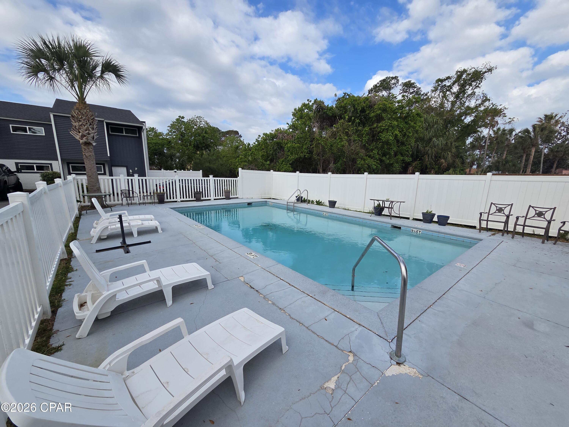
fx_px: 214
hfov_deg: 106.2
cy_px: 214
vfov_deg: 89.9
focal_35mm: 13
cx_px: 284
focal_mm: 2.2
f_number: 2.2
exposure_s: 1/1484
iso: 50
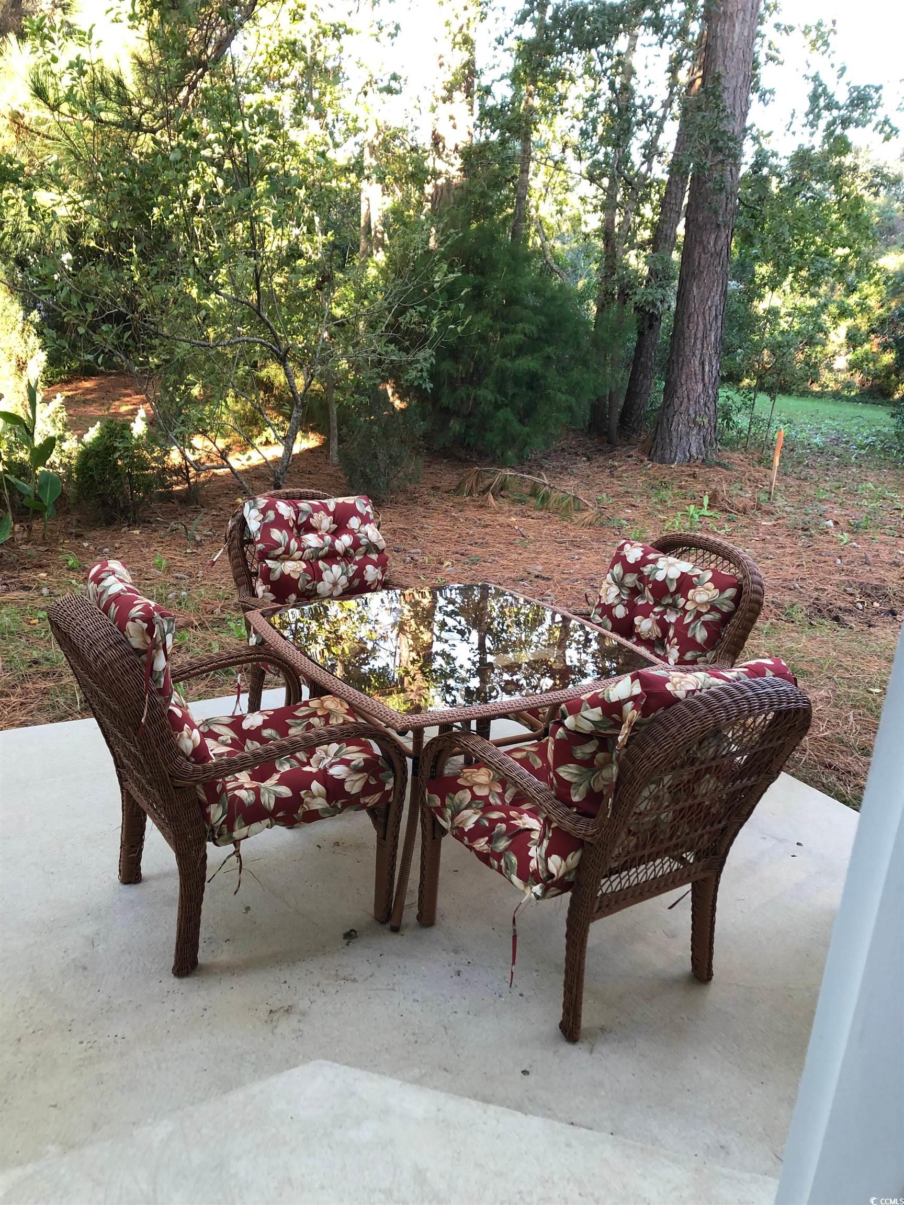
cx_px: 452
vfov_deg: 63.4
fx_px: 975
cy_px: 602
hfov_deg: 49.7
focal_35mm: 28
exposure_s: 1/30
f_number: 1.8
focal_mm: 3.99
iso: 20
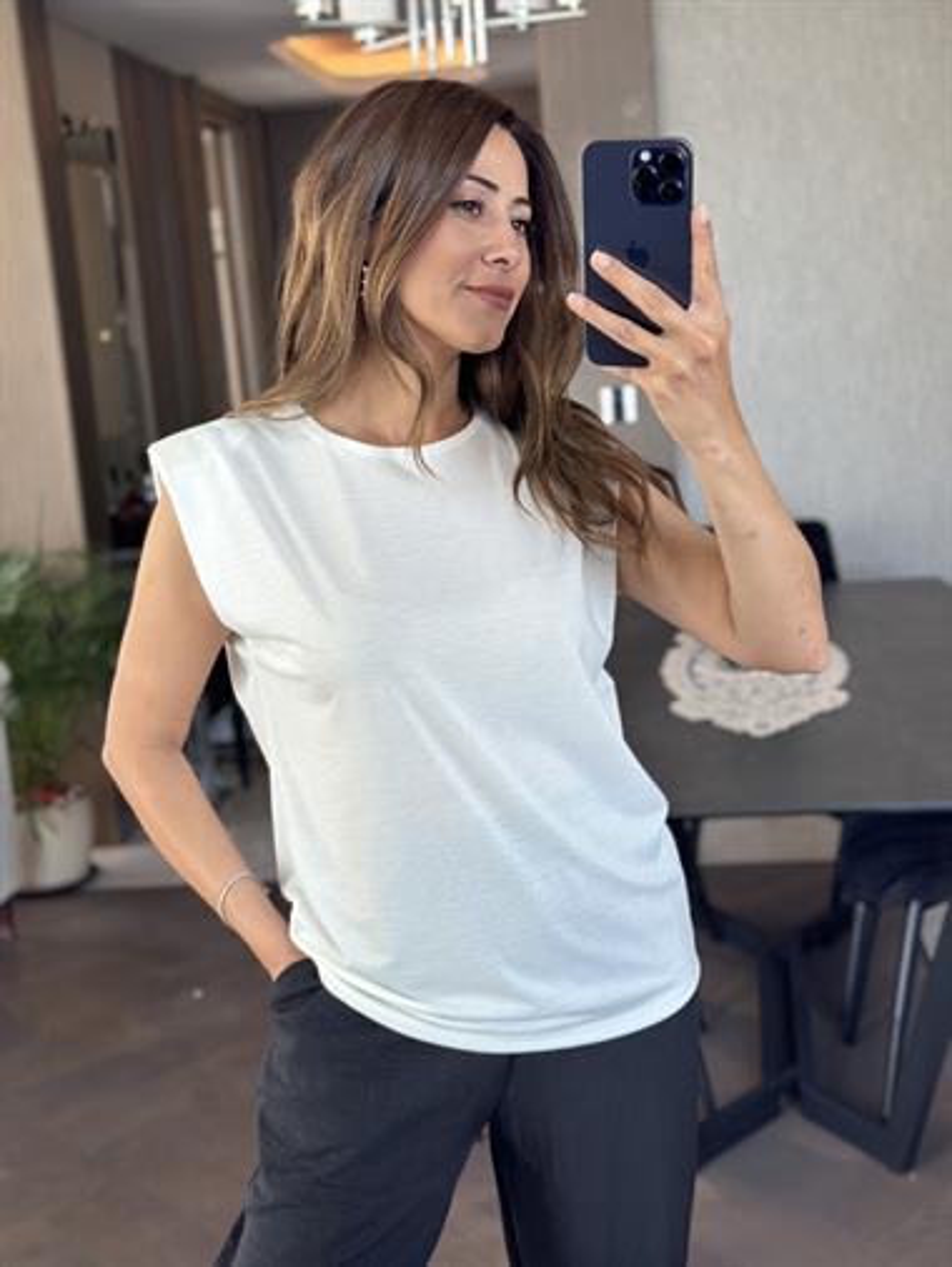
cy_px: 634
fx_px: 1759
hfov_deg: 30.3
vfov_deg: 39.6
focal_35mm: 48
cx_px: 476
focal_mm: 6.86
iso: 125
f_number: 1.78
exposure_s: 1/100
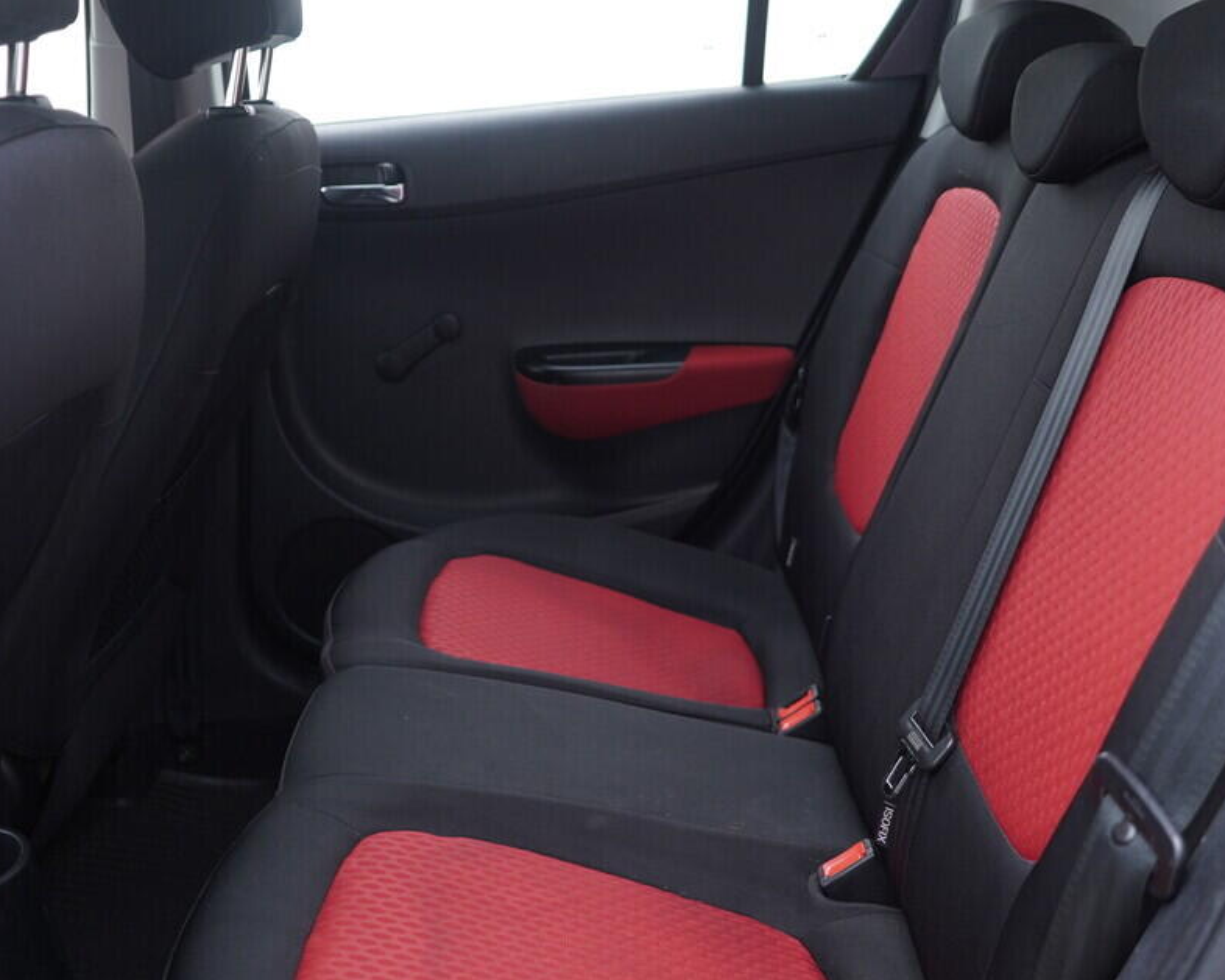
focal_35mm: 44
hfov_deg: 41.7
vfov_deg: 34.2
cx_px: 759
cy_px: 507
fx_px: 1595
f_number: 2.8
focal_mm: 24
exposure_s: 1/40
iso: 250
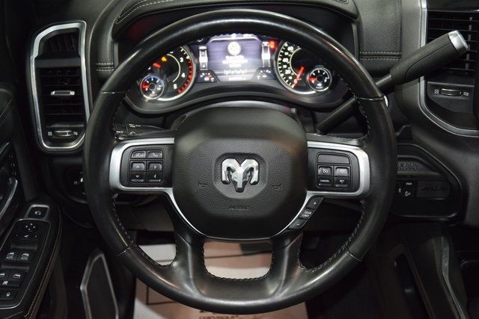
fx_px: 579
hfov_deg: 45.0
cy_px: 160
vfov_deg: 30.9
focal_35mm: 44
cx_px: 240
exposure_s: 1/40
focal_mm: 29
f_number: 3.8
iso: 1800
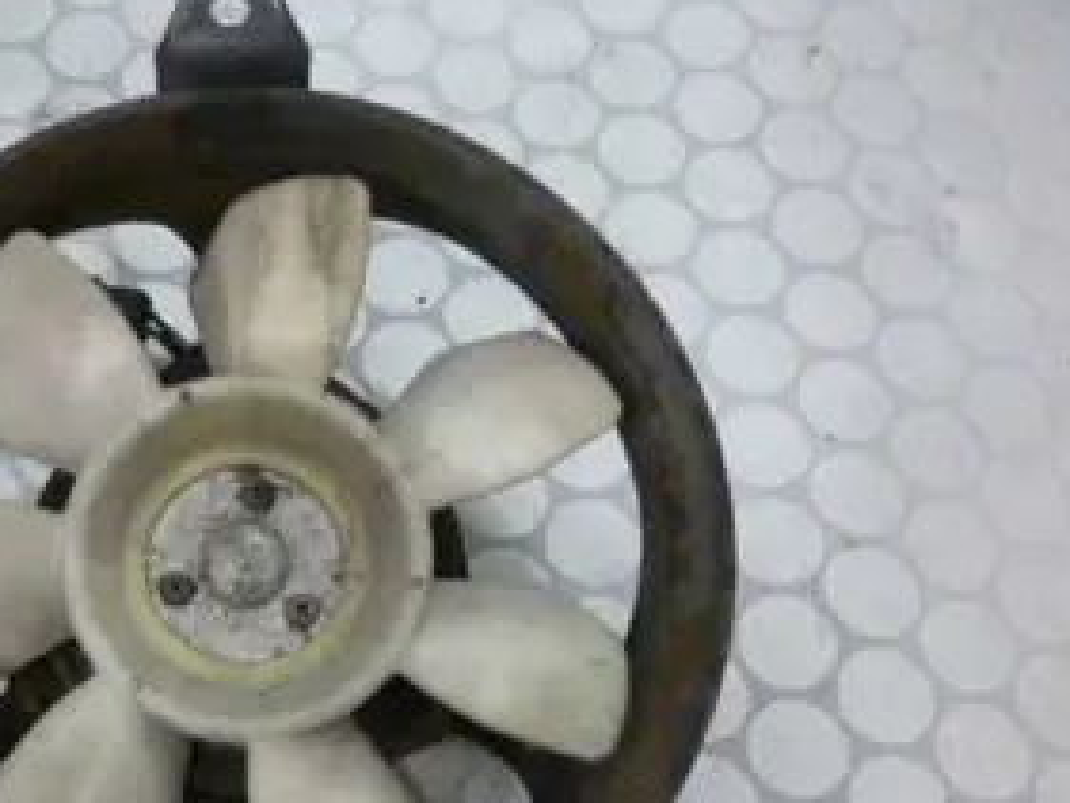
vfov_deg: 34.4
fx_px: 1268
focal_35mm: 41
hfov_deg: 43.8
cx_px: 228
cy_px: 605
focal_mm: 4.3
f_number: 2.5
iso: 400
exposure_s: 1/30
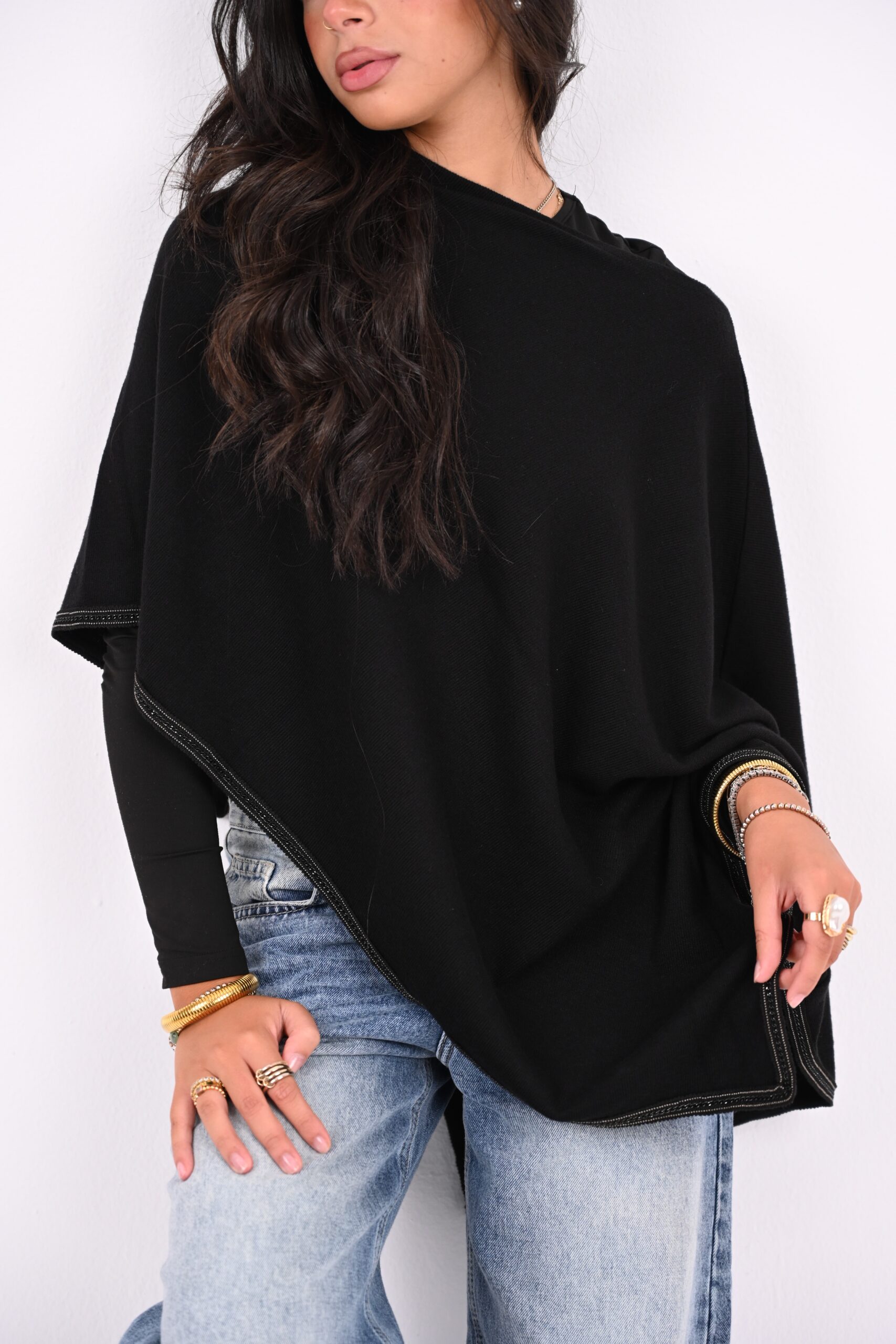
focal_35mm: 68
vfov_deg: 29.7
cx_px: 448
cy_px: 672
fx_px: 2538
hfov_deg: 20.0
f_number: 4
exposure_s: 1/200
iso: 640
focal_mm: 68
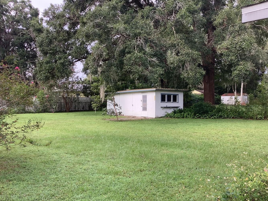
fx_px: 286
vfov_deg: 38.6
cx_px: 144
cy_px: 113
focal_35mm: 37
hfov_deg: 50.1
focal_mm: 3.3
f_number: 2.4
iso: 25
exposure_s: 1/167
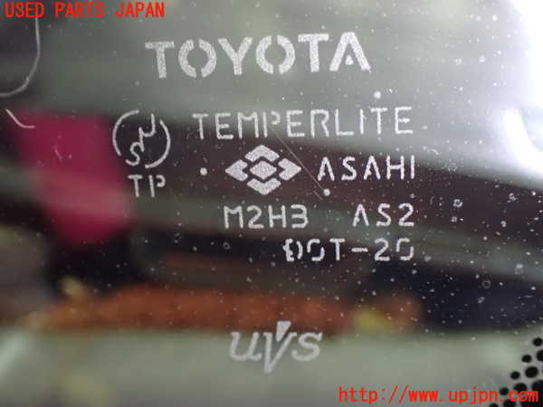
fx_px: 690
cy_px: 204
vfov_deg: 32.9
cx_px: 272
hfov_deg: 42.9
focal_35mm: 44
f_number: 2.9
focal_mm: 7.84
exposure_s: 1/25
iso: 1600
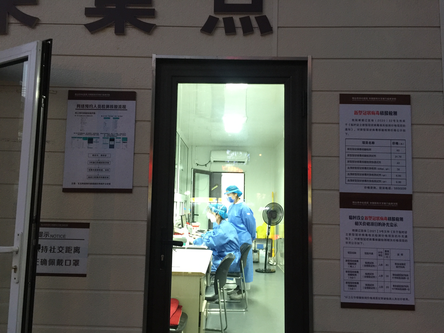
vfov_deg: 48.2
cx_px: 222
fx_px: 372
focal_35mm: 29
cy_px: 166
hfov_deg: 61.7
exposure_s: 1/10
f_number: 2.2
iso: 125
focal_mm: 4.15
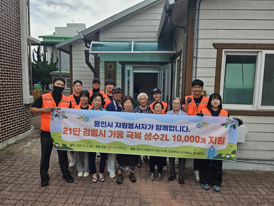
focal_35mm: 24
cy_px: 103
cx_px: 137
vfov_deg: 56.8
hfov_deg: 71.6
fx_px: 190
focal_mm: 5
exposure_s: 1/1677
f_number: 1.8
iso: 50
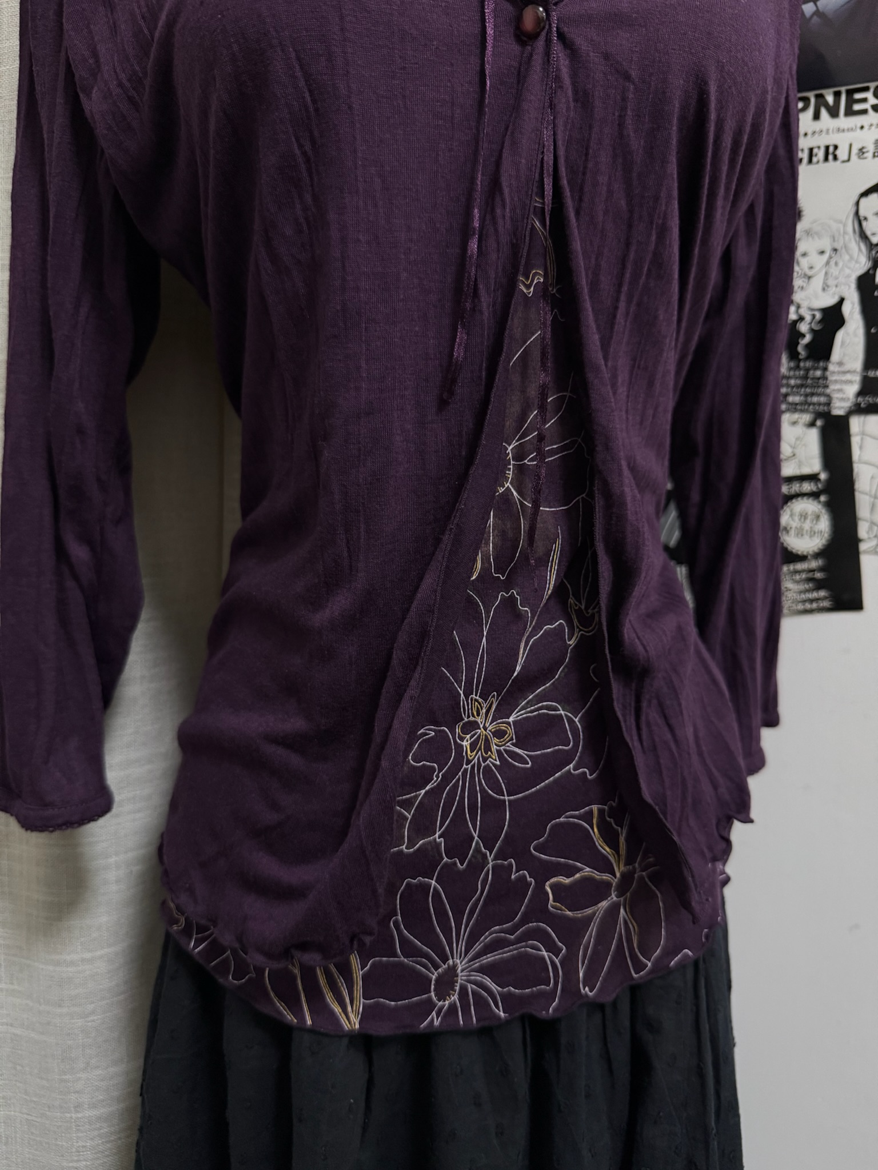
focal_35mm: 24
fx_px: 812
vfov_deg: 71.6
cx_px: 439
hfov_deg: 56.8
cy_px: 585
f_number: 1.78
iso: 320
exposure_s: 1/60
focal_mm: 6.76
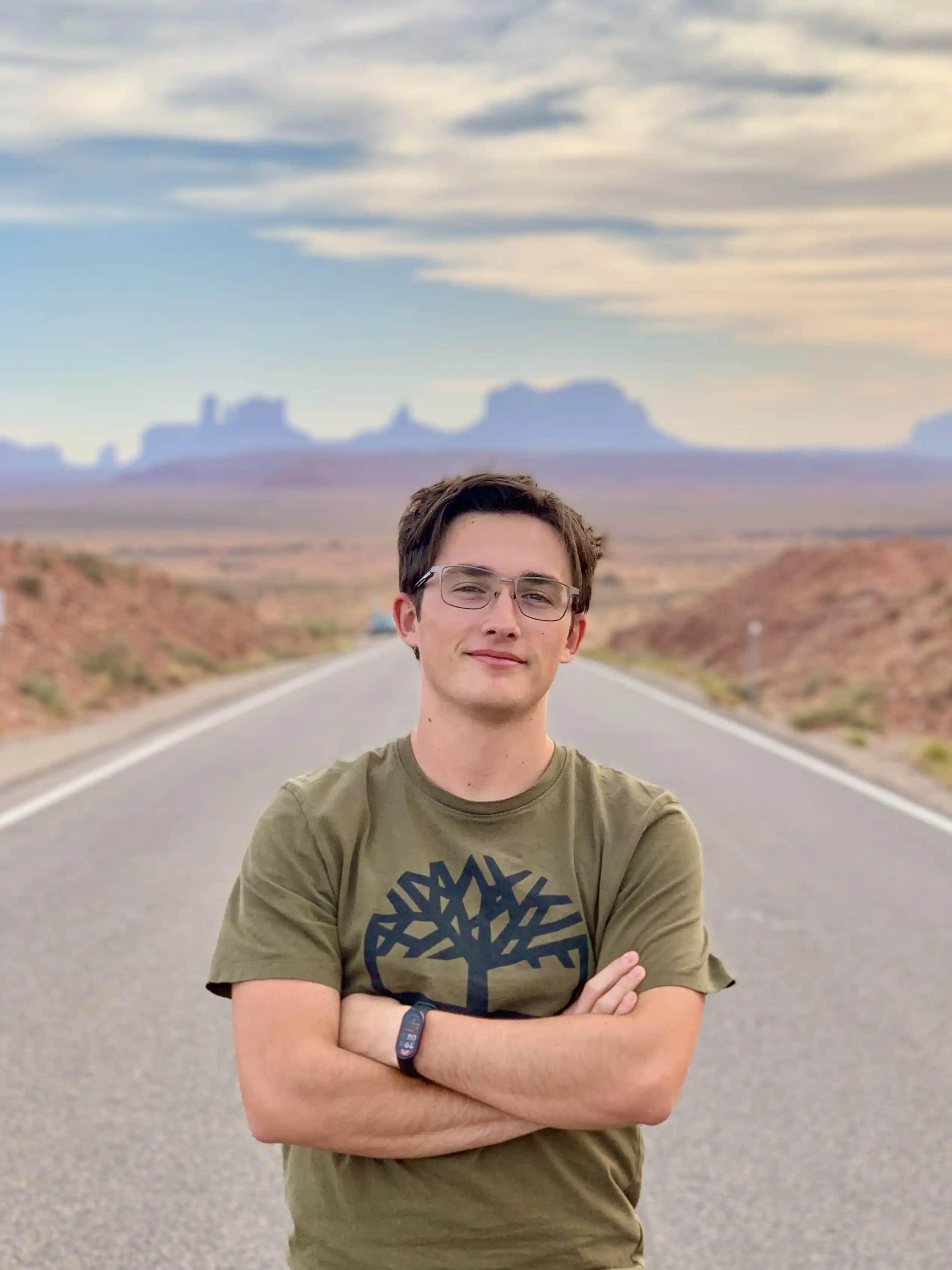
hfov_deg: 28.0
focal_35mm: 52
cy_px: 635
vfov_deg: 36.8
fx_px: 1907
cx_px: 476
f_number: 2.4
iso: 16
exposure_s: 1/309
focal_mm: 6
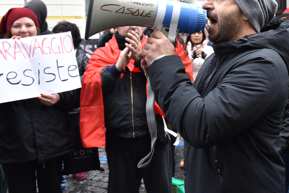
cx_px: 233
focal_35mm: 45
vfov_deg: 29.3
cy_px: 43
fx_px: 361
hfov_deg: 41.6
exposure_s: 1/160
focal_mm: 18
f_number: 8
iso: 500
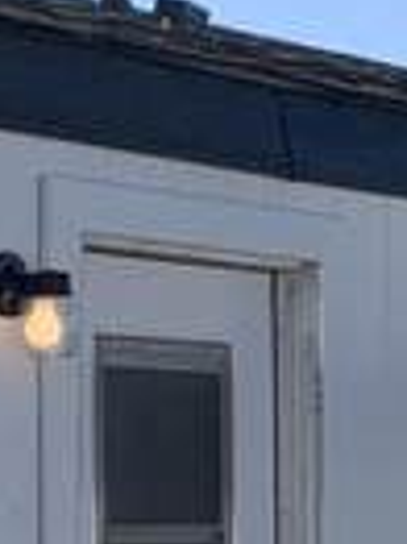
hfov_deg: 5.6
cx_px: 1022
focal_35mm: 255
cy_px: 681
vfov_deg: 7.7
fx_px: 4004
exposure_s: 1/3185
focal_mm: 4.25
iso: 25
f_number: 1.8
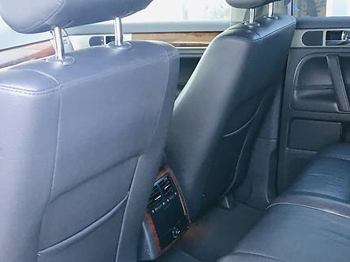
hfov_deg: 36.0
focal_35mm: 53
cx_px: 221
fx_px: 536
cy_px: 220
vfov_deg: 26.8
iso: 80
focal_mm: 4.2
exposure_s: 1/33
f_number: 2.2
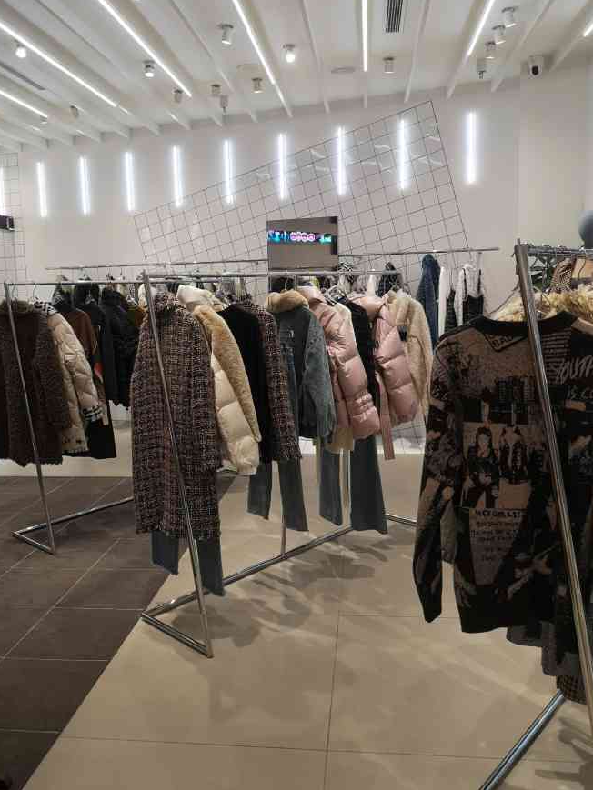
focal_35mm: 29
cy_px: 372
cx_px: 293
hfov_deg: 48.2
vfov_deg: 61.6
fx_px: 662
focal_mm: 3.95
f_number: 1.8
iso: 80
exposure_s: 1/100
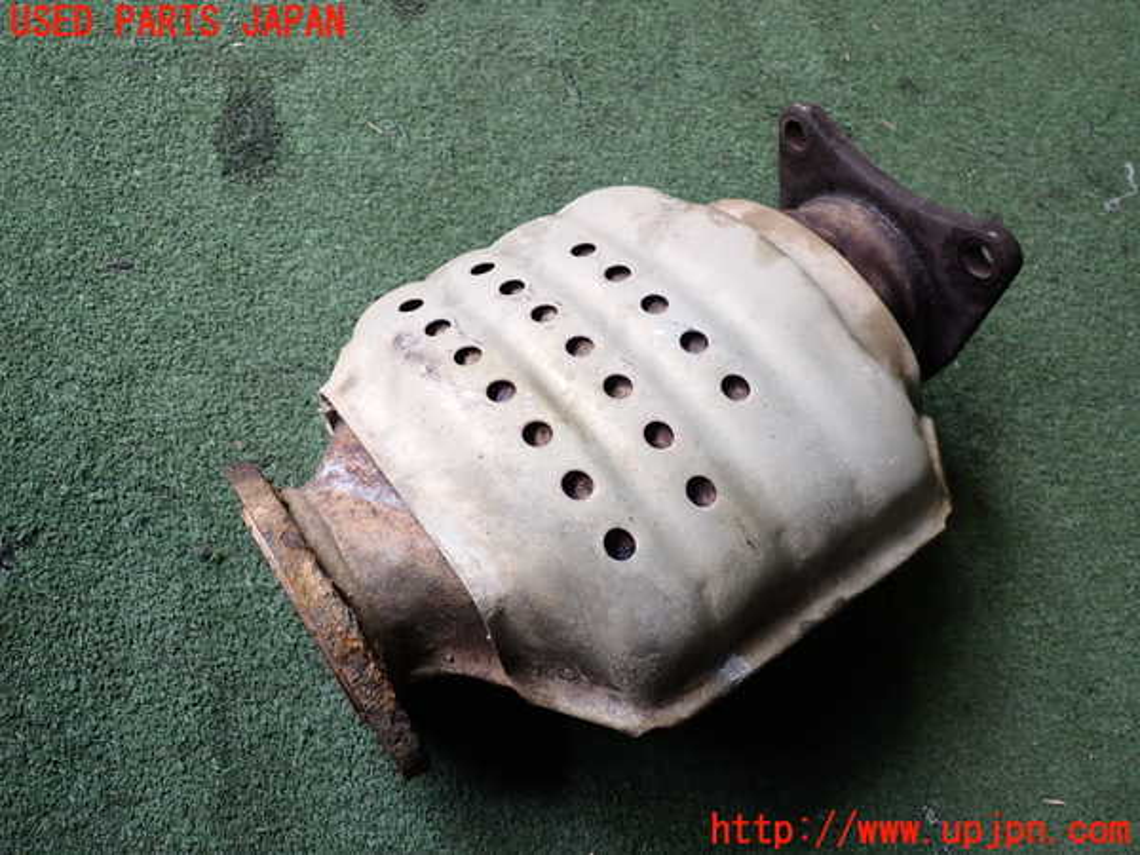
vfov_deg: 46.8
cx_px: 570
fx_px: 988
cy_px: 428
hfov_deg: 60.0
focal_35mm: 30
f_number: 2.3
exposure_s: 1/125
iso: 160
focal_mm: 5.4
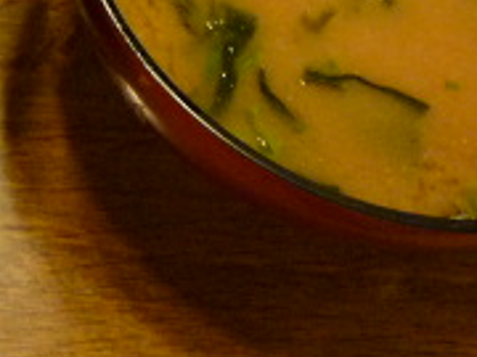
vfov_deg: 15.3
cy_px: -177
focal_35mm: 89
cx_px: -170
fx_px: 1226
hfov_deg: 19.9
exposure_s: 1/20
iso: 400
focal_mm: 4.4
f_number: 2.8
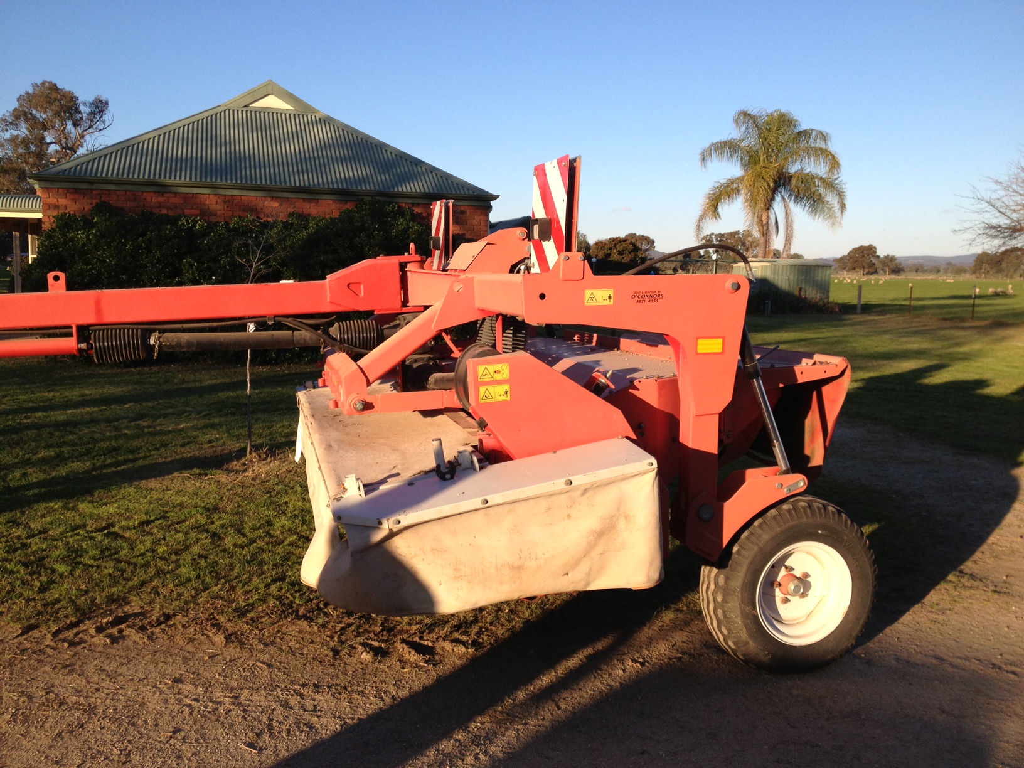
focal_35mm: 35
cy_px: 384
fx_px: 1035
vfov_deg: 40.7
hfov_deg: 52.6
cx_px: 512
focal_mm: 4.28
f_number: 2.4
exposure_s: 1/789
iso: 50
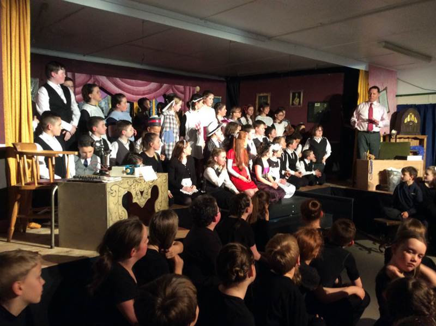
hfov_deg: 56.9
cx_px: 218
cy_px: 163
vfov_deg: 44.1
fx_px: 403
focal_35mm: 32
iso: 160
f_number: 2.4
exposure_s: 1/25
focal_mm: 3.3
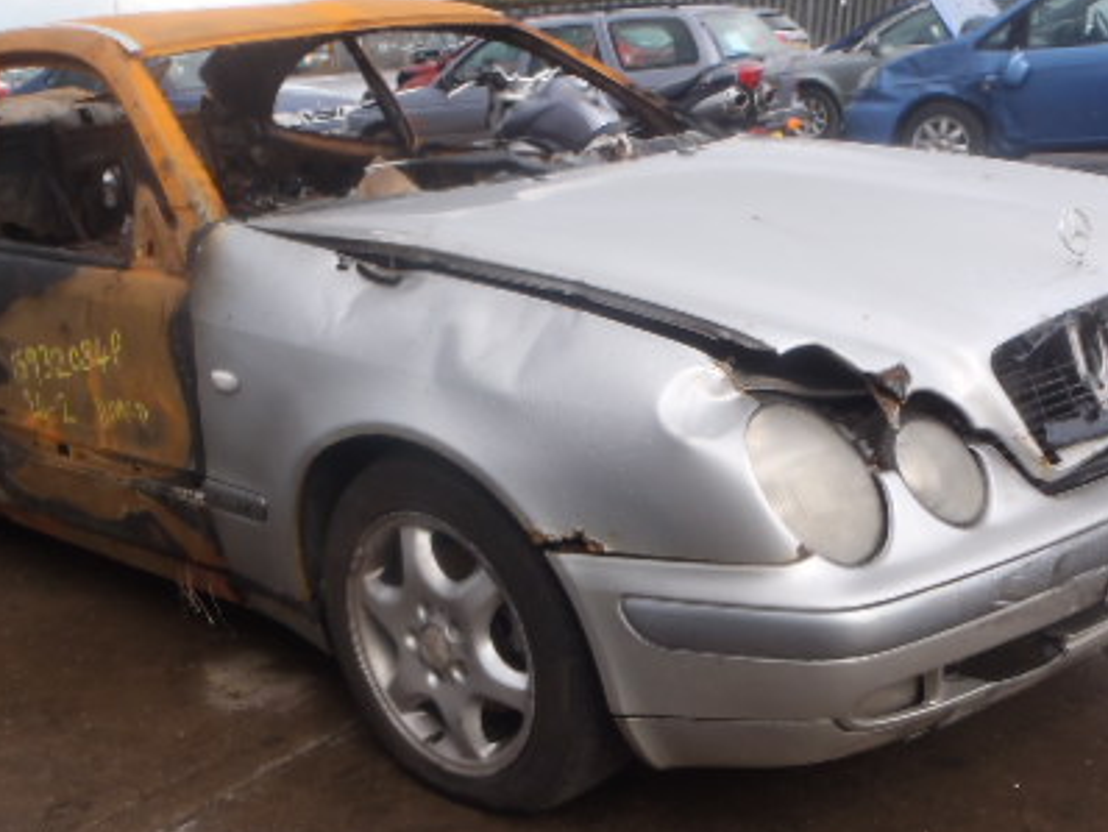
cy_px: 490
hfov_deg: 42.1
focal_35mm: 45
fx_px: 1441
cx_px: 562
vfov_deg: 32.1
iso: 80
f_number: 4.5
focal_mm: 5
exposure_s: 1/100
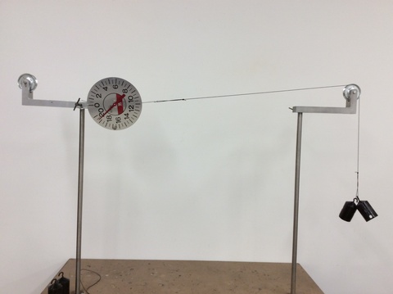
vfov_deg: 44.1
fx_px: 363
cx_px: 196
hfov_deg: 56.9
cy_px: 147
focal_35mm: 32
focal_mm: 3.3
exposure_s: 1/60
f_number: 2.4
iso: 40
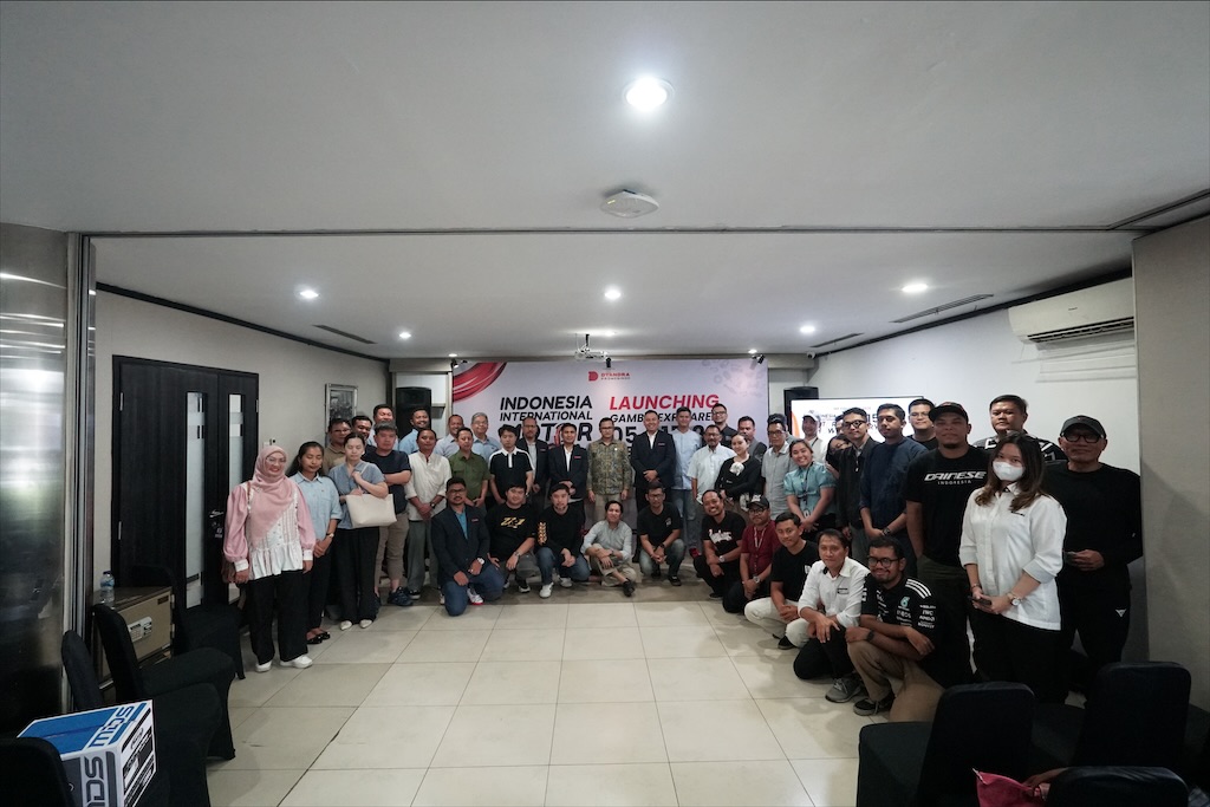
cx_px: 605
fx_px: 555
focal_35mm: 16
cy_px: 404
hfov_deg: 95.0
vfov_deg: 72.1
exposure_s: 1/200
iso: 4000
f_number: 2.8
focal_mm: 11
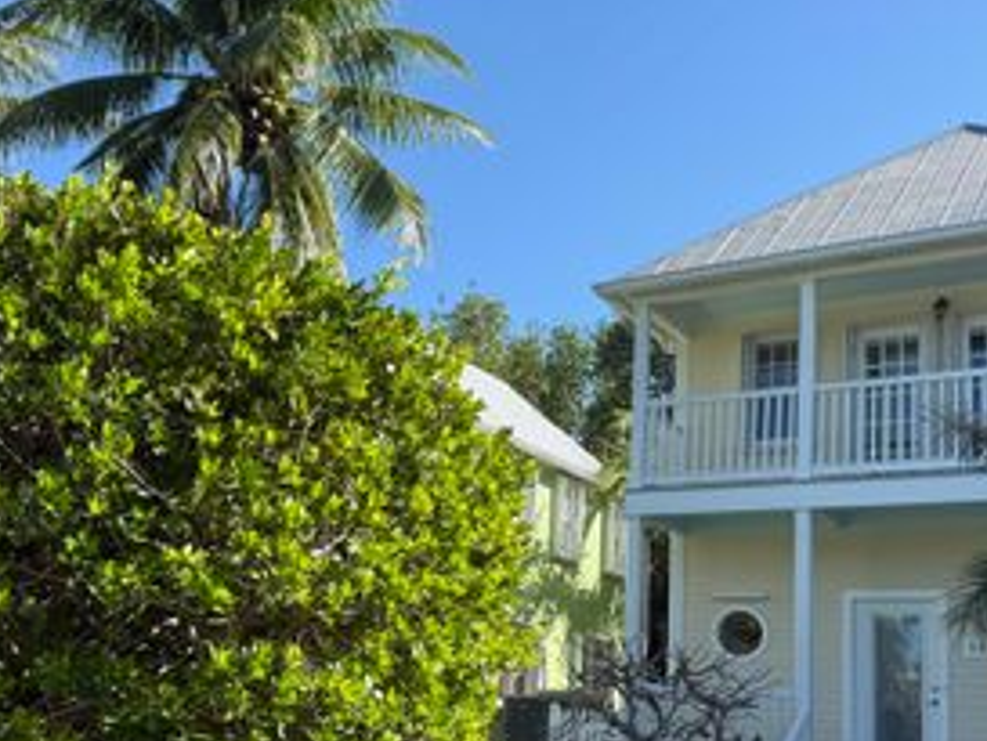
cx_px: 372
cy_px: 501
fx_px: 1255
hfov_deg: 42.6
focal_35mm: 44
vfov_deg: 32.6
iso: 80
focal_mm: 6.76
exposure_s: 1/2232
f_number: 1.78
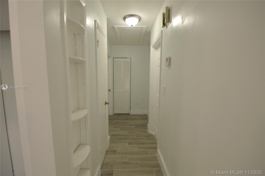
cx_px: 132
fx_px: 110
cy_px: 88
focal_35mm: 15
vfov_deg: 77.2
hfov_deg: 100.5
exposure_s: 1/100
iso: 400
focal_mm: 10
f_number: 5
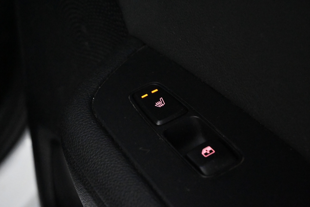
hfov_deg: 27.0
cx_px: 155
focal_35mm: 75
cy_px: 104
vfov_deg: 18.2
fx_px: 646
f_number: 6.3
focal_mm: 50
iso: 18000
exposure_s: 1/80
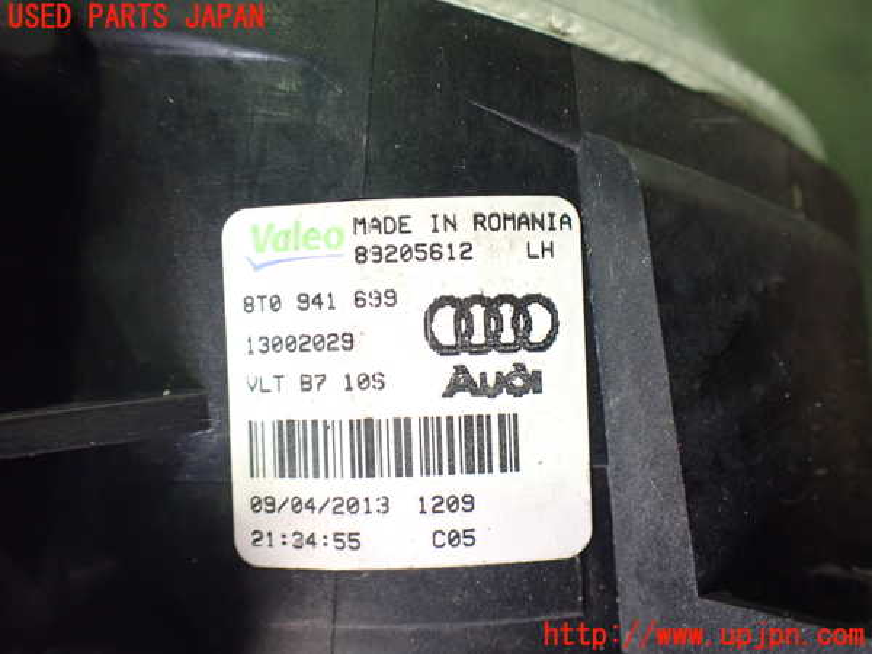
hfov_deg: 60.0
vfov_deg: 46.8
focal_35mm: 30
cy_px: 327
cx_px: 436
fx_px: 756
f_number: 2.3
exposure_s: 1/60
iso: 800
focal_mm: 5.4
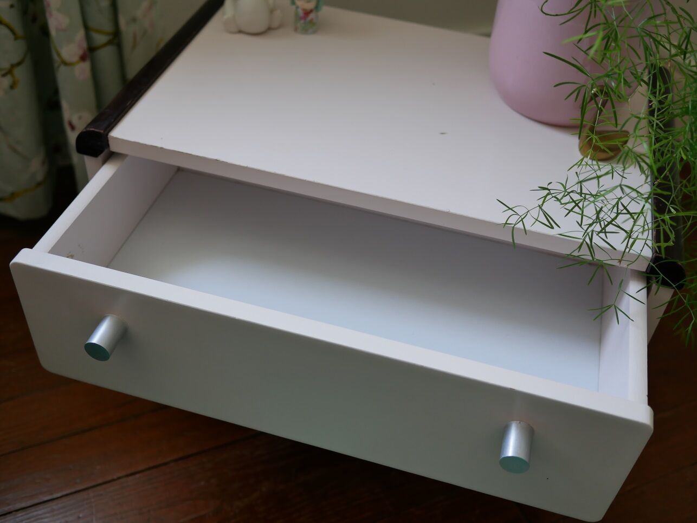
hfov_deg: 46.8
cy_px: 262
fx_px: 806
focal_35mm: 40
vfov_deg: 36.0
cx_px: 348
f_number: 2
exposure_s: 1/160
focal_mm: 20
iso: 200
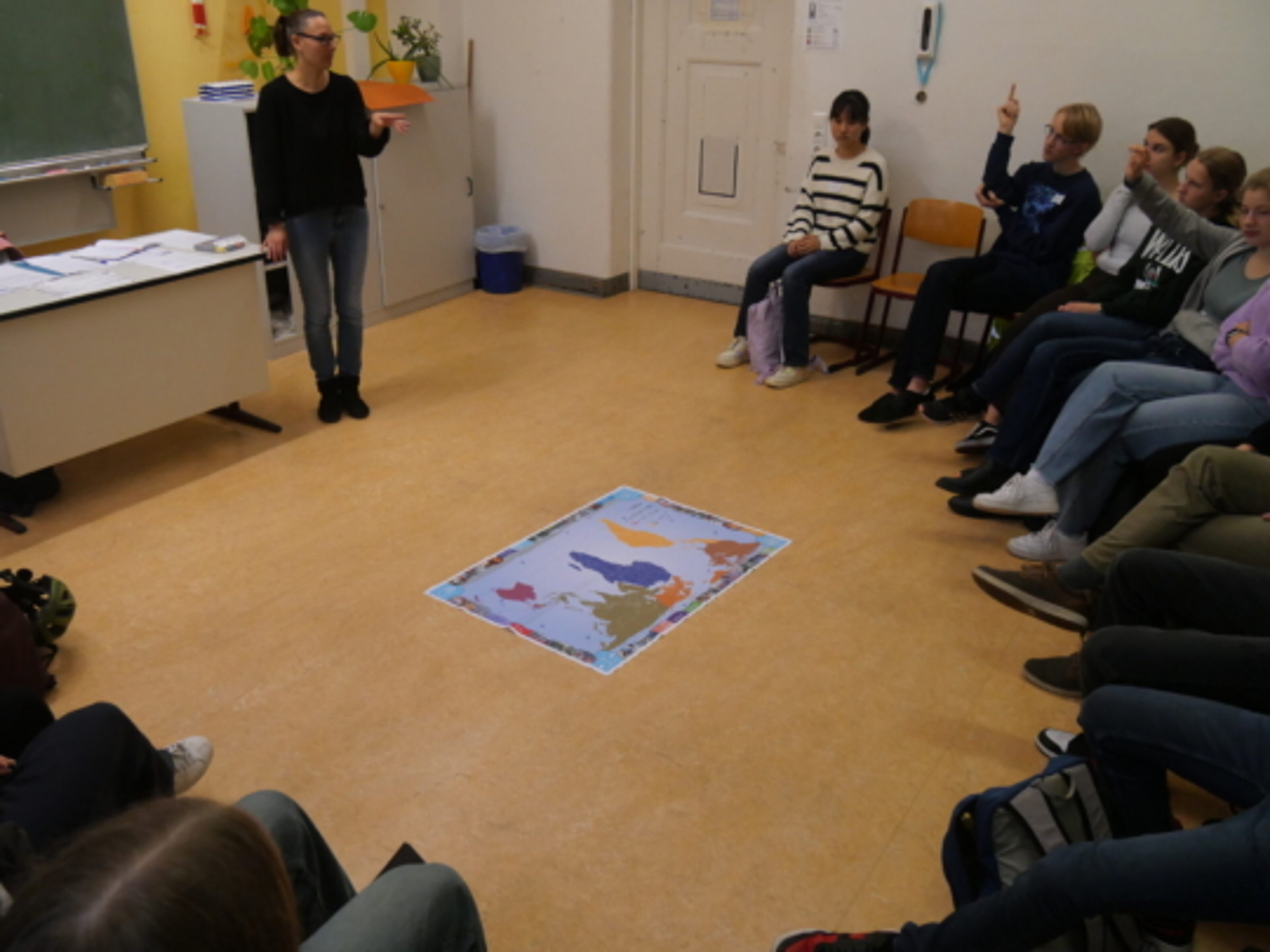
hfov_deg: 60.0
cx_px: 635
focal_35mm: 30
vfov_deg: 46.8
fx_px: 1101
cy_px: 476
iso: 1600
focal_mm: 15
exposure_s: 1/60
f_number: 5
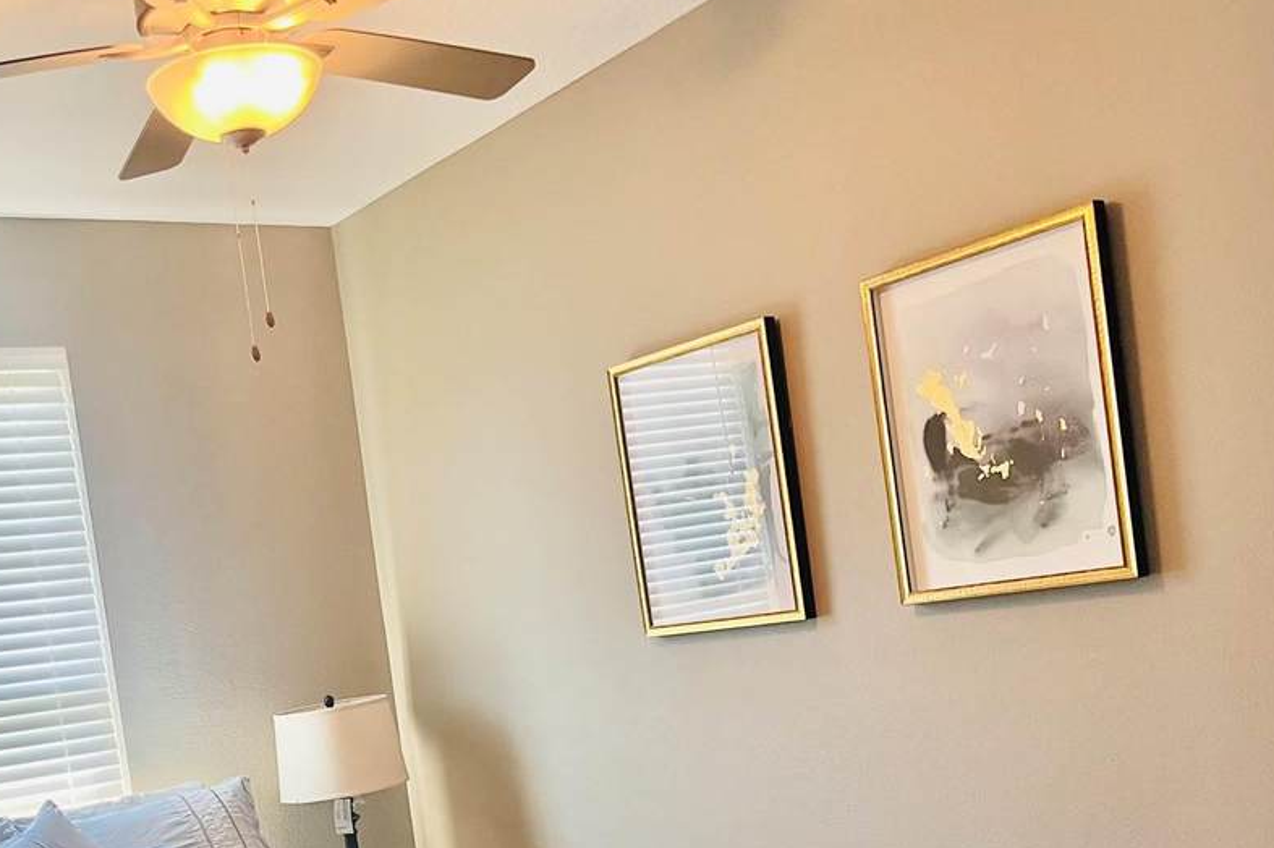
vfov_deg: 29.5
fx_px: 1556
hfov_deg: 43.3
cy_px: 725
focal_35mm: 44
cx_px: 340
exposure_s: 1/60
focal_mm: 5.1
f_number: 1.6
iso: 100
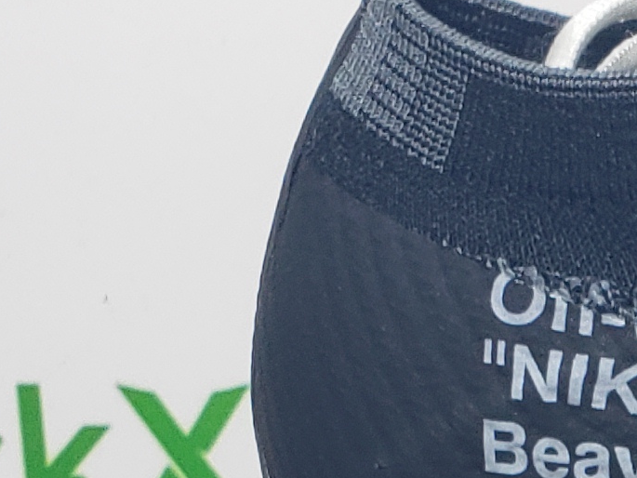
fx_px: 2816
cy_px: 1059
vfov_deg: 9.0
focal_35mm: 153
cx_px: 1256
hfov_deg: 11.6
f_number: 2.4
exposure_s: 1/148
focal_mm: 4.3
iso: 50
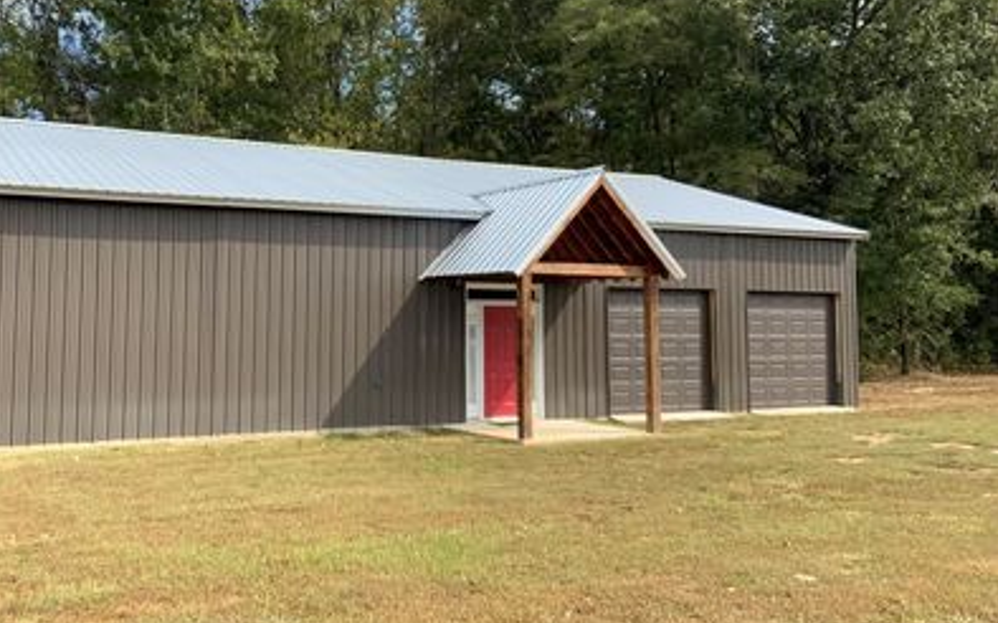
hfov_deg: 49.8
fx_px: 1060
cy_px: 239
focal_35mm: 39
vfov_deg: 32.6
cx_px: 367
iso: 16
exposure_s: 1/781
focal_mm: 3
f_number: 1.8
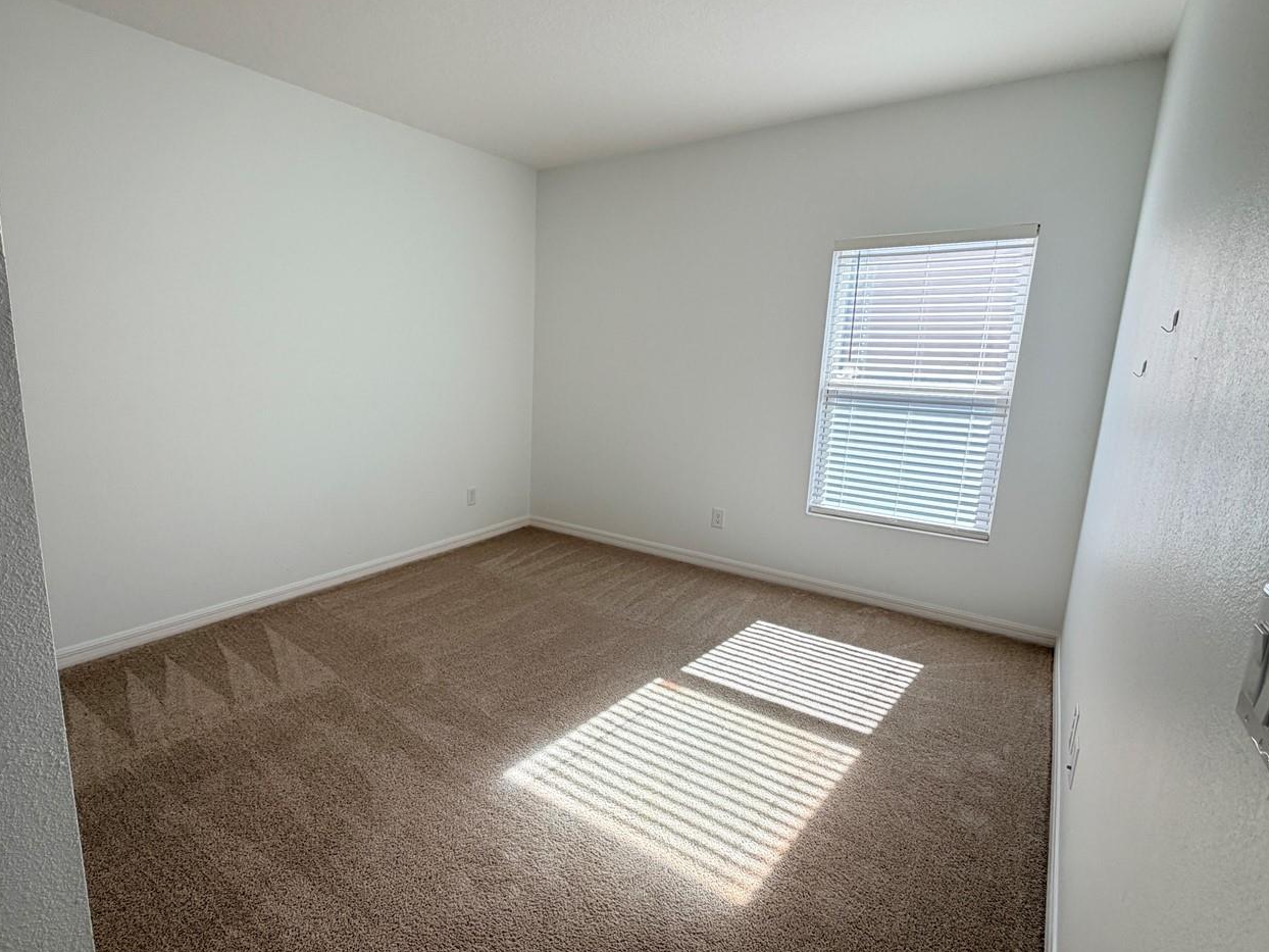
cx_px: 549
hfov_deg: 87.3
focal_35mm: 18
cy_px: 474
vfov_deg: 71.6
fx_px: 660
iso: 64
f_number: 2.2
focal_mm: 2.22
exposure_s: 1/121
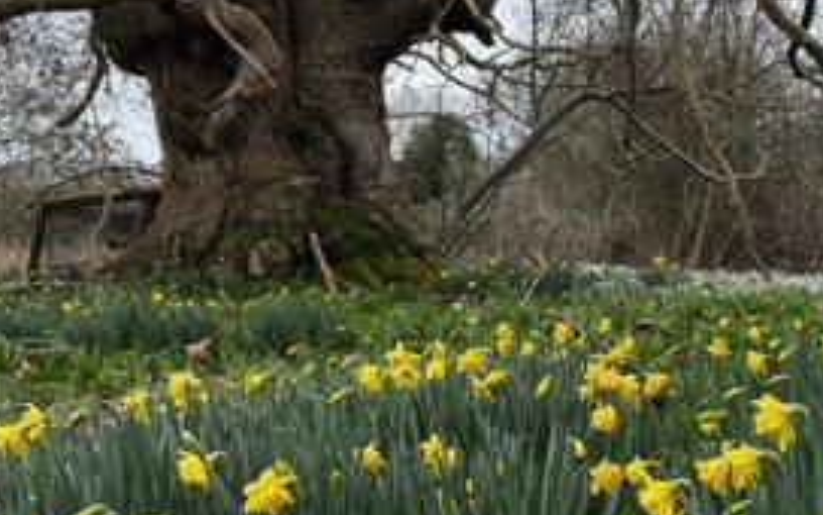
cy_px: 330
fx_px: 1211
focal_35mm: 54
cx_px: 644
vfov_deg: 23.9
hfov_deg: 36.4
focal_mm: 5.7
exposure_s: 1/402
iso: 50
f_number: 1.5
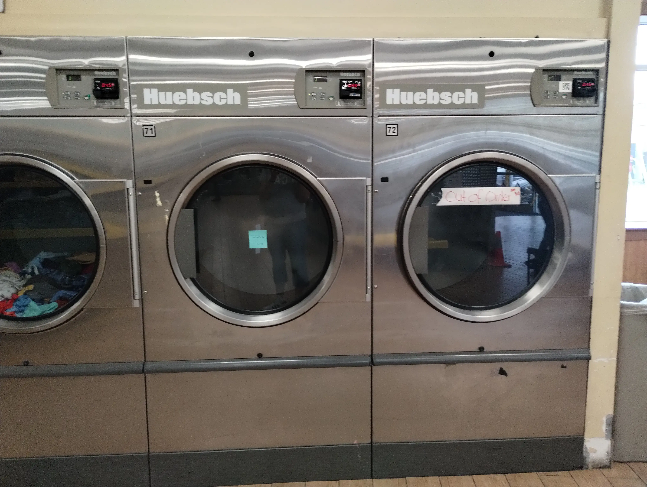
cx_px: 324
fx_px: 524
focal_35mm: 28
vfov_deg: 49.9
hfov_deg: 63.4
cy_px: 244
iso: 447
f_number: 1.8
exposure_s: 1/40
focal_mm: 4.27
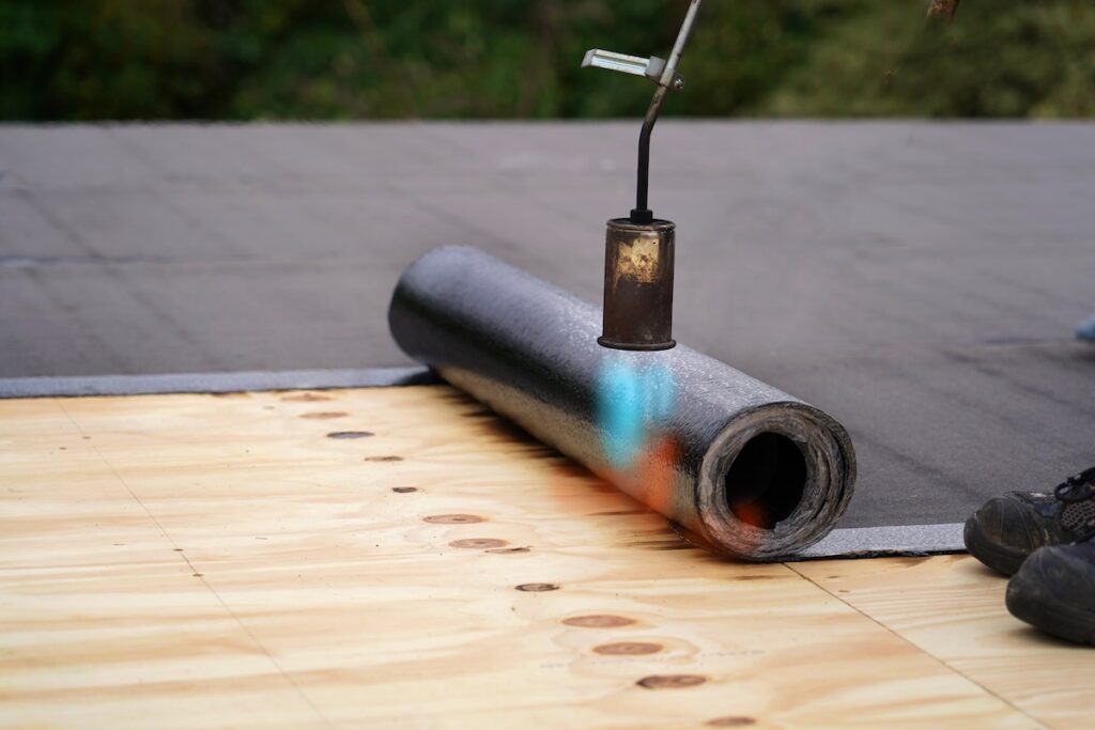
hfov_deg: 19.5
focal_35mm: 105
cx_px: 548
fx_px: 3194
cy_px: 365
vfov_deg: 13.0
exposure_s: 1/200
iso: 100
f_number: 4.5
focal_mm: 105
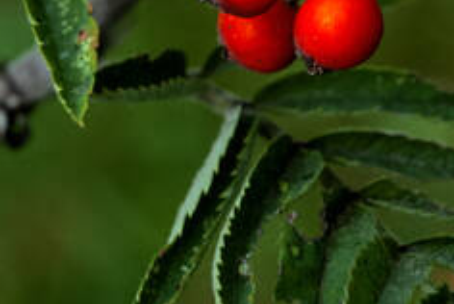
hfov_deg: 7.5
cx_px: 42
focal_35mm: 273
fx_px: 3447
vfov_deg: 5.0
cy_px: 13
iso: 320
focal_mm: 60
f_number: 10
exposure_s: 1/90
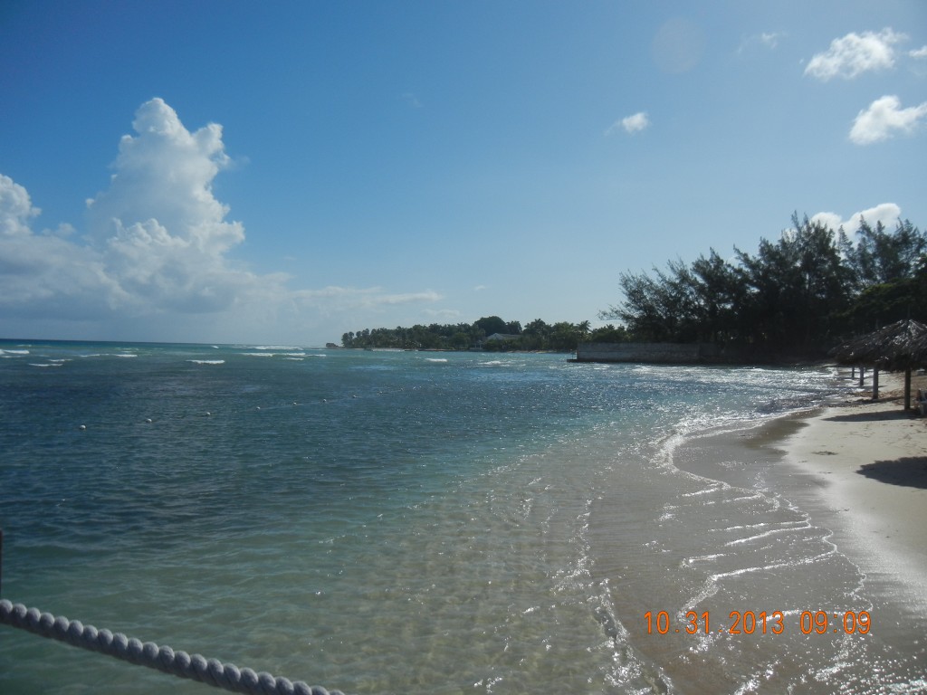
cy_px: 348
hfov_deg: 60.0
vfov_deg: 46.8
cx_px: 464
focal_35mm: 30
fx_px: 803
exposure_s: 1/1261
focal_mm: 5.4
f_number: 7
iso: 160
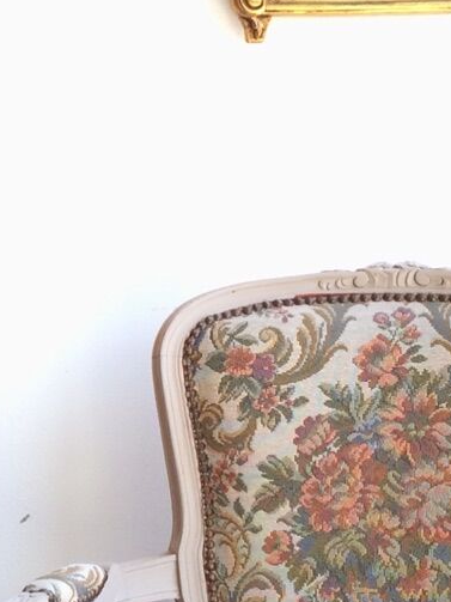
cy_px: 244
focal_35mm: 118
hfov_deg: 11.8
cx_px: -279
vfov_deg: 16.7
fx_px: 2051
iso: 40
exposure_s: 1/100
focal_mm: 4.15
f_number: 2.2
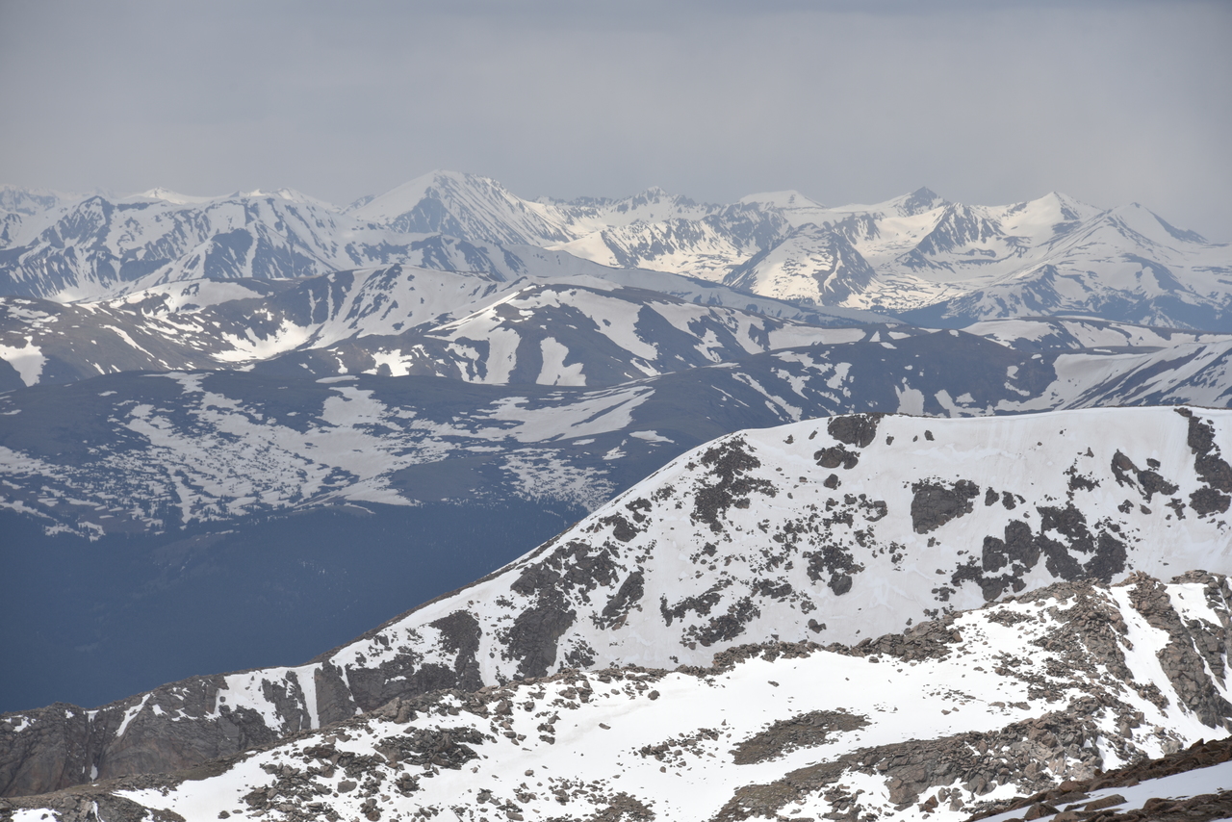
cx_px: 616
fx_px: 6503
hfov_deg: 10.8
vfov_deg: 7.2
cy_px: 411
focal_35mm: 190
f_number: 10
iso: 100
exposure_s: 1/400
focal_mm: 190
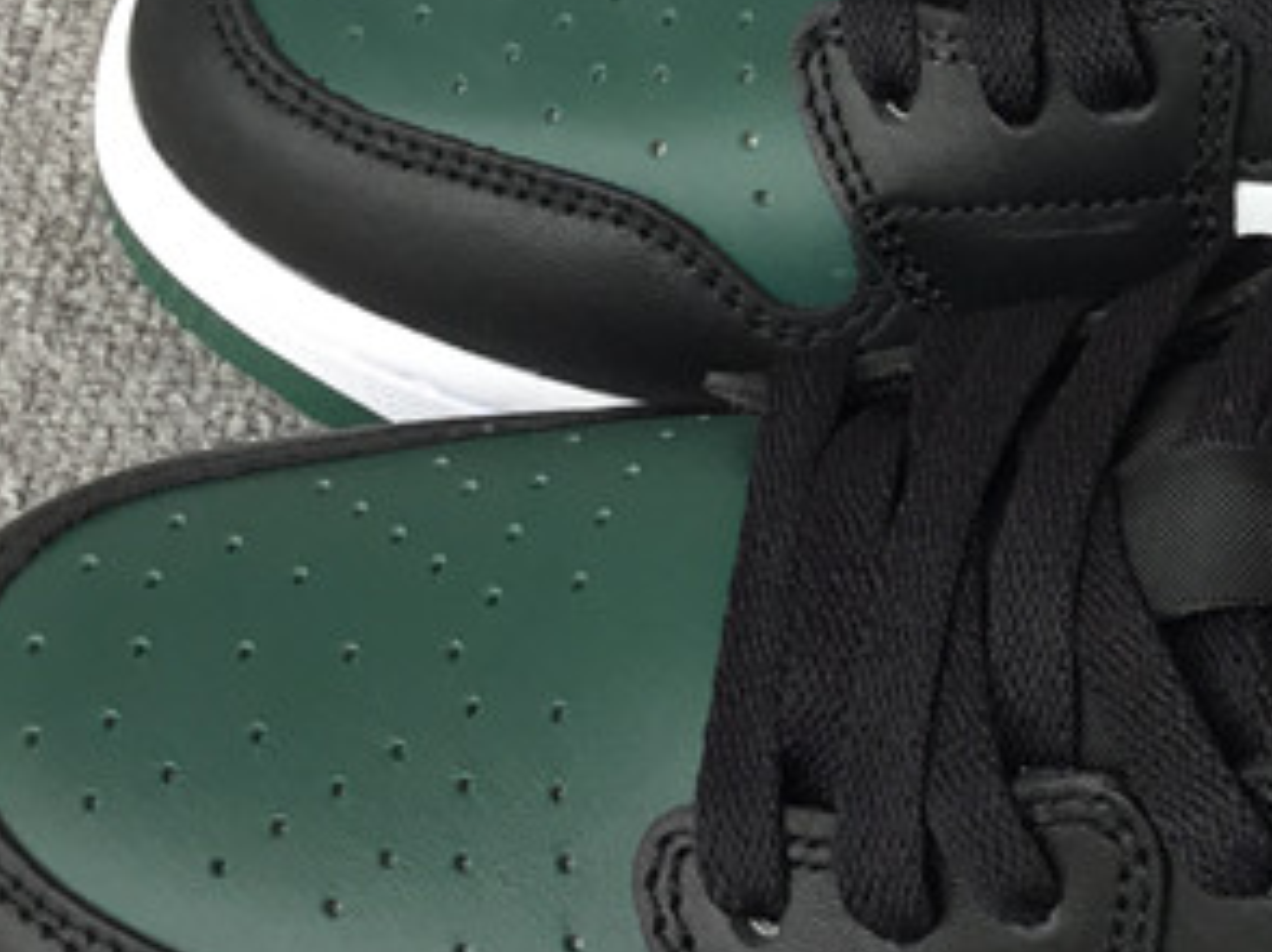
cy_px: 318
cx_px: 1549
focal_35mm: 95
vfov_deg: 15.5
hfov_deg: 19.4
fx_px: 3488
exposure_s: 1/100
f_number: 2.4
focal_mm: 3.3
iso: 40
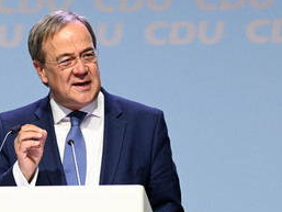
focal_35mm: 404
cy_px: 144
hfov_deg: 4.9
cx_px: 59
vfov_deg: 3.7
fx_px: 3293
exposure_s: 1/500
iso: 6400
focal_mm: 240
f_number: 5.6
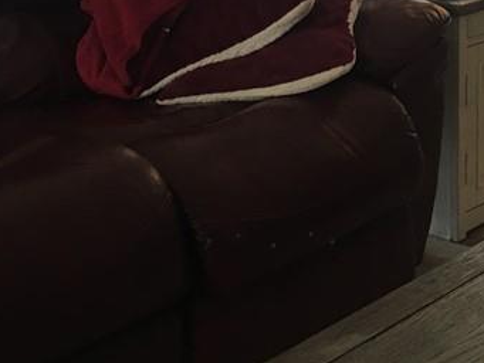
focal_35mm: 87
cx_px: 514
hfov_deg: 21.5
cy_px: -54
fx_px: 1217
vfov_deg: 16.4
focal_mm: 4.15
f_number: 2.2
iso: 64
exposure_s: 1/30
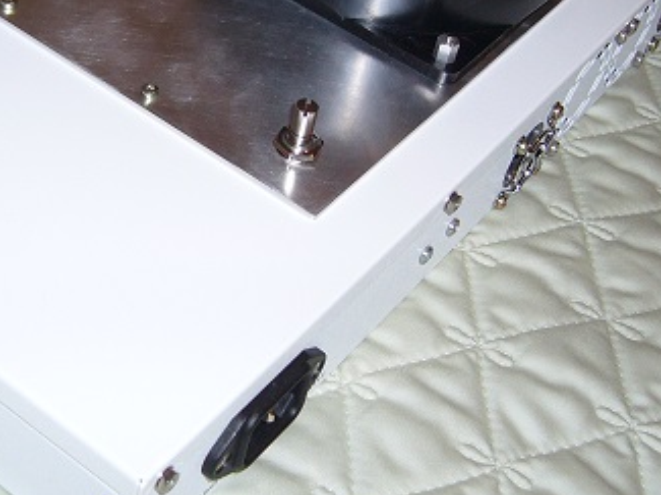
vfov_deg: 21.1
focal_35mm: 69
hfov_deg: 28.0
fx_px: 1316
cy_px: 126
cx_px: 216
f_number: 2.8
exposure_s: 1/30
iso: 100
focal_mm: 5.8
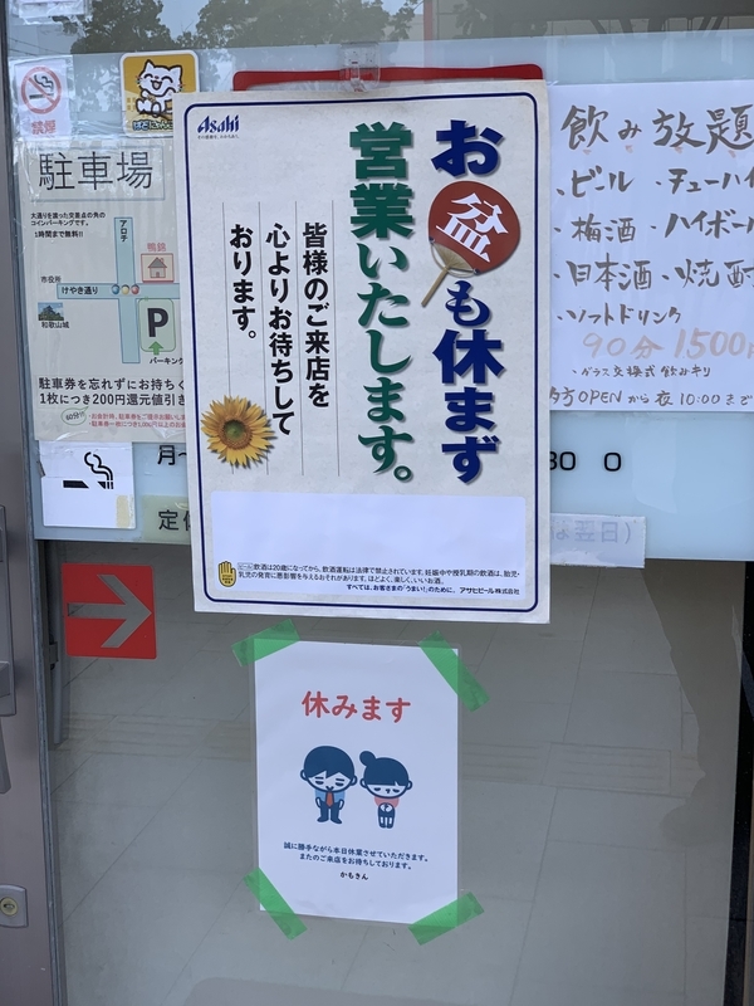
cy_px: 503
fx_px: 1510
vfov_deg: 36.8
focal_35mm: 52
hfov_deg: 28.0
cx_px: 377
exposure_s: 1/163
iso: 16
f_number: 2.4
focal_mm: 6
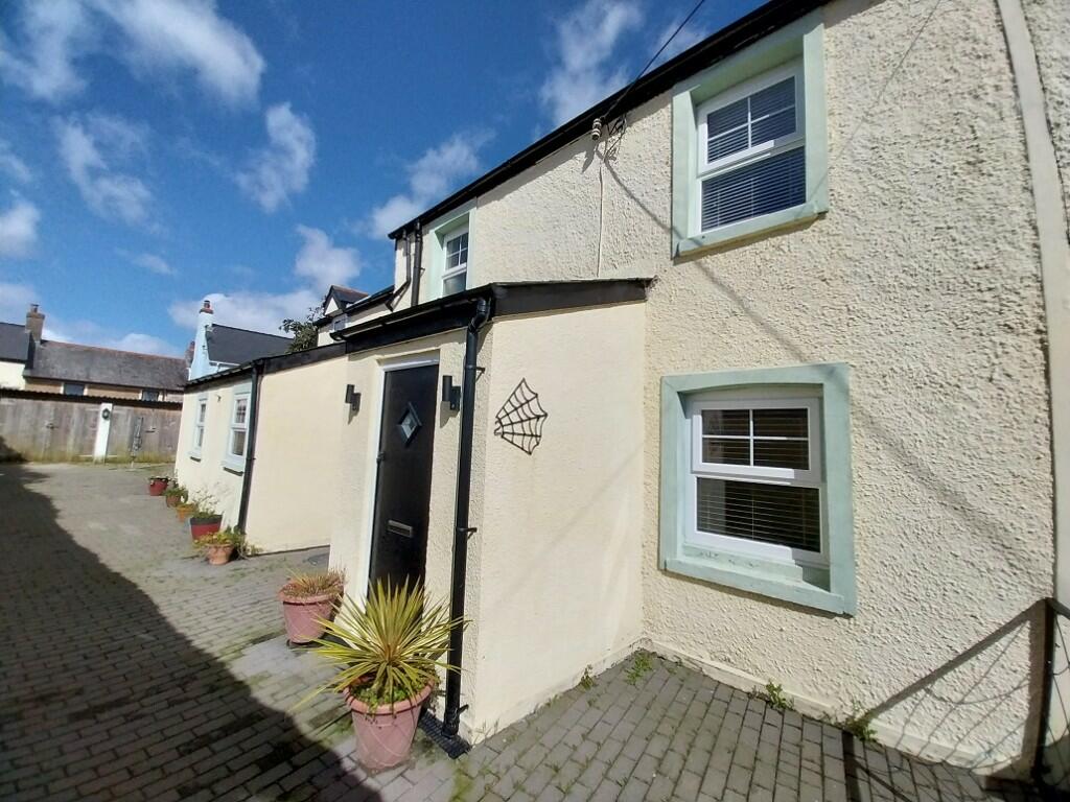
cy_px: 401
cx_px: 535
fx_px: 402
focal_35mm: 13
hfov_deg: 106.2
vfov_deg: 89.9
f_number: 2.2
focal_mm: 1.13
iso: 64
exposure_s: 1/3779
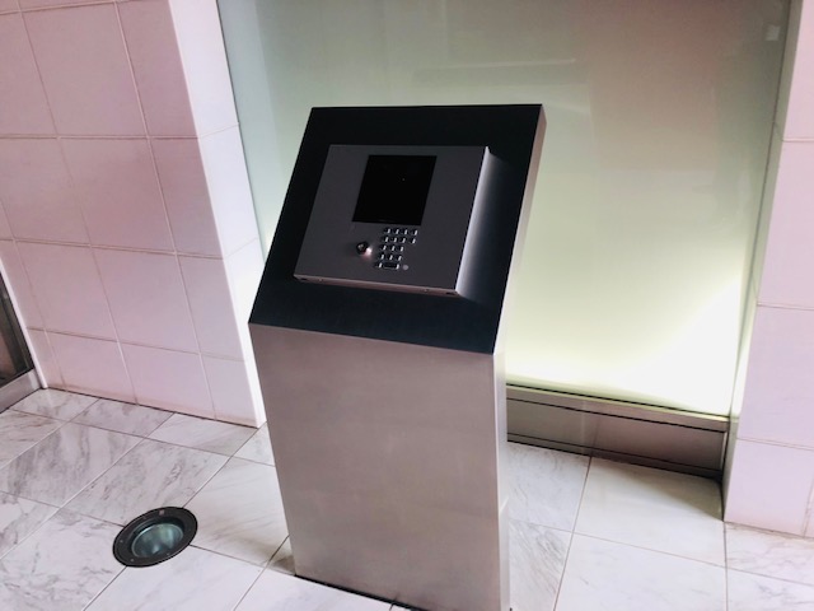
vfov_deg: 49.7
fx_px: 658
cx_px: 407
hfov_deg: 63.4
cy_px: 306
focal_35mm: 28
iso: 25
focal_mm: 3.99
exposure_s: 1/33
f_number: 1.8
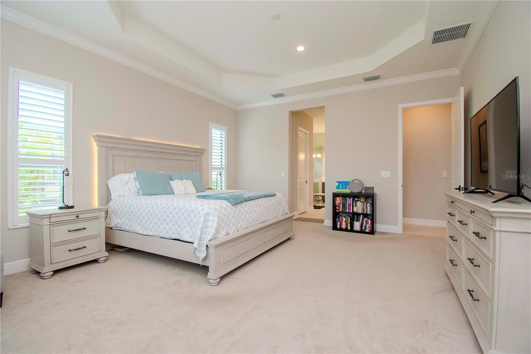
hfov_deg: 100.4
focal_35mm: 15
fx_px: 221
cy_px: 177
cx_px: 266
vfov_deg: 77.3
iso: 800
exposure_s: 1/100
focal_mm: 10
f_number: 7.1
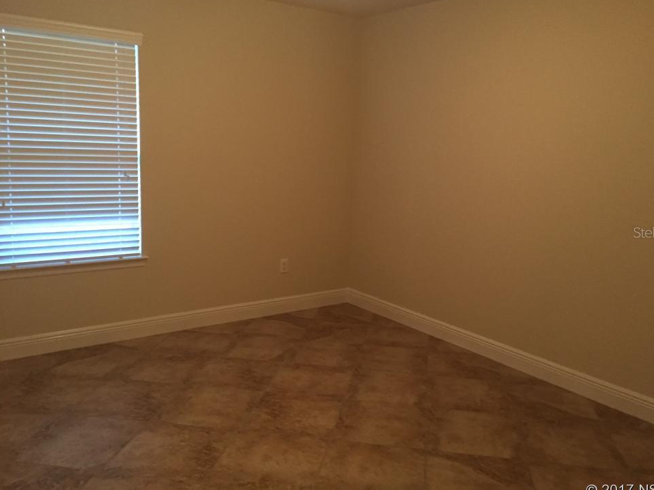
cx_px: 348
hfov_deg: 58.3
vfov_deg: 45.4
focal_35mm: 31
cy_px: 232
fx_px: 586
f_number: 2.2
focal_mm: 4.15
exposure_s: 1/30
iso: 200
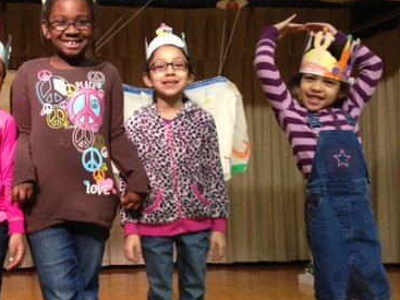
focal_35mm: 61
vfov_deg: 24.0
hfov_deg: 31.3
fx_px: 705
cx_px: 111
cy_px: 168
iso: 100
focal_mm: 4.28
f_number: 2.4
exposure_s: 1/20
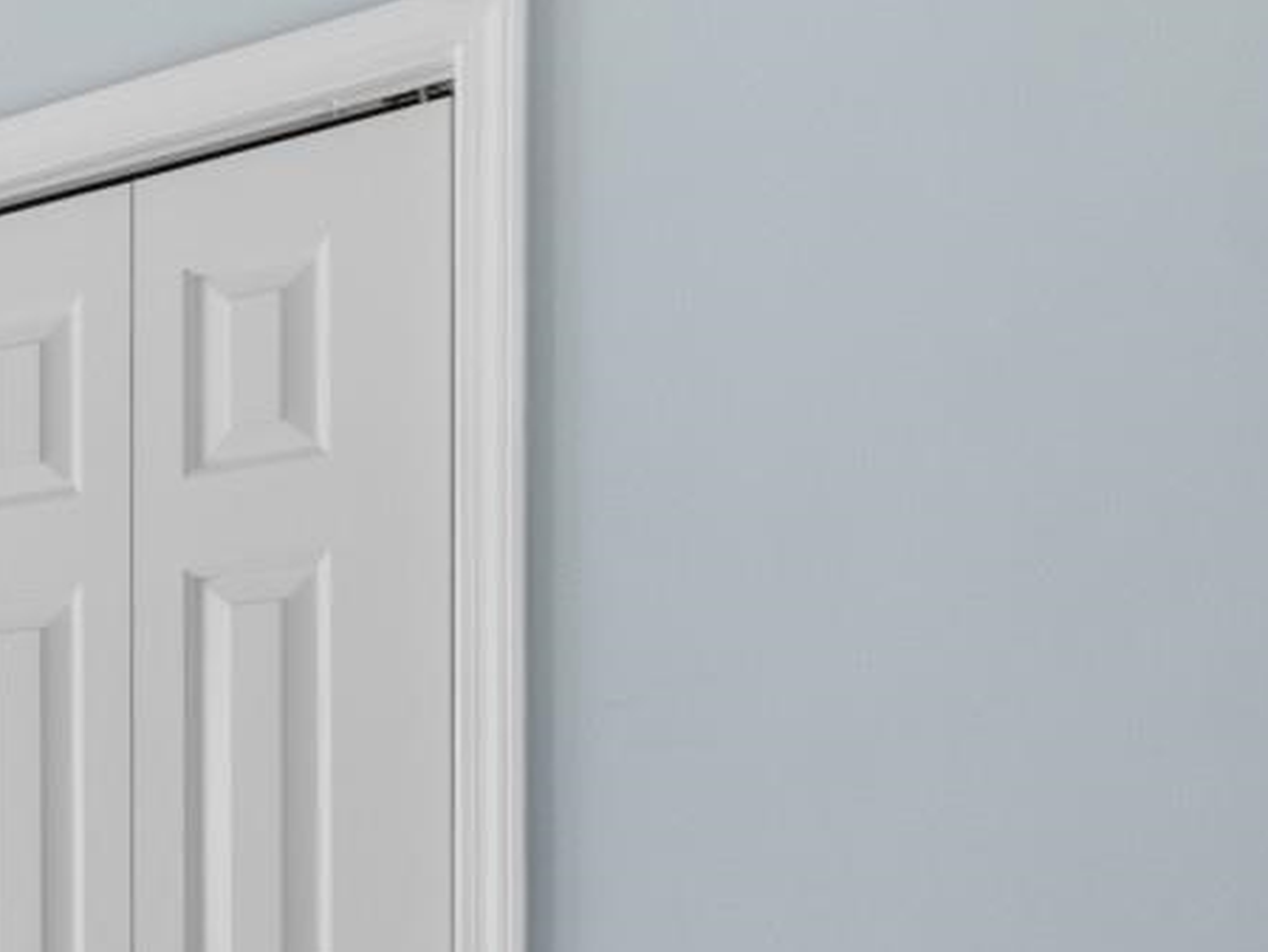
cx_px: -746
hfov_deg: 25.2
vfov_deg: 26.7
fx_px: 1905
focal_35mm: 52
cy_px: 932
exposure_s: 1/50
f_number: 4.5
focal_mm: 10
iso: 100
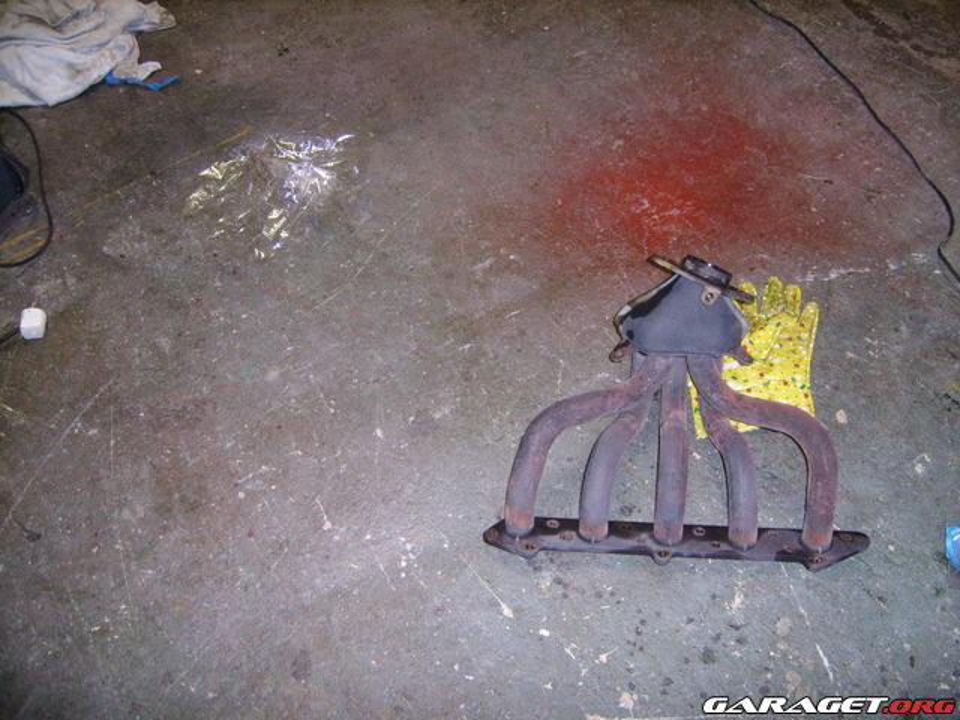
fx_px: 971
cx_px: 480
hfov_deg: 52.6
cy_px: 360
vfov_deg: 40.7
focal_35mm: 35
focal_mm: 5.95
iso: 218
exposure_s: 1/30
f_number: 2.8
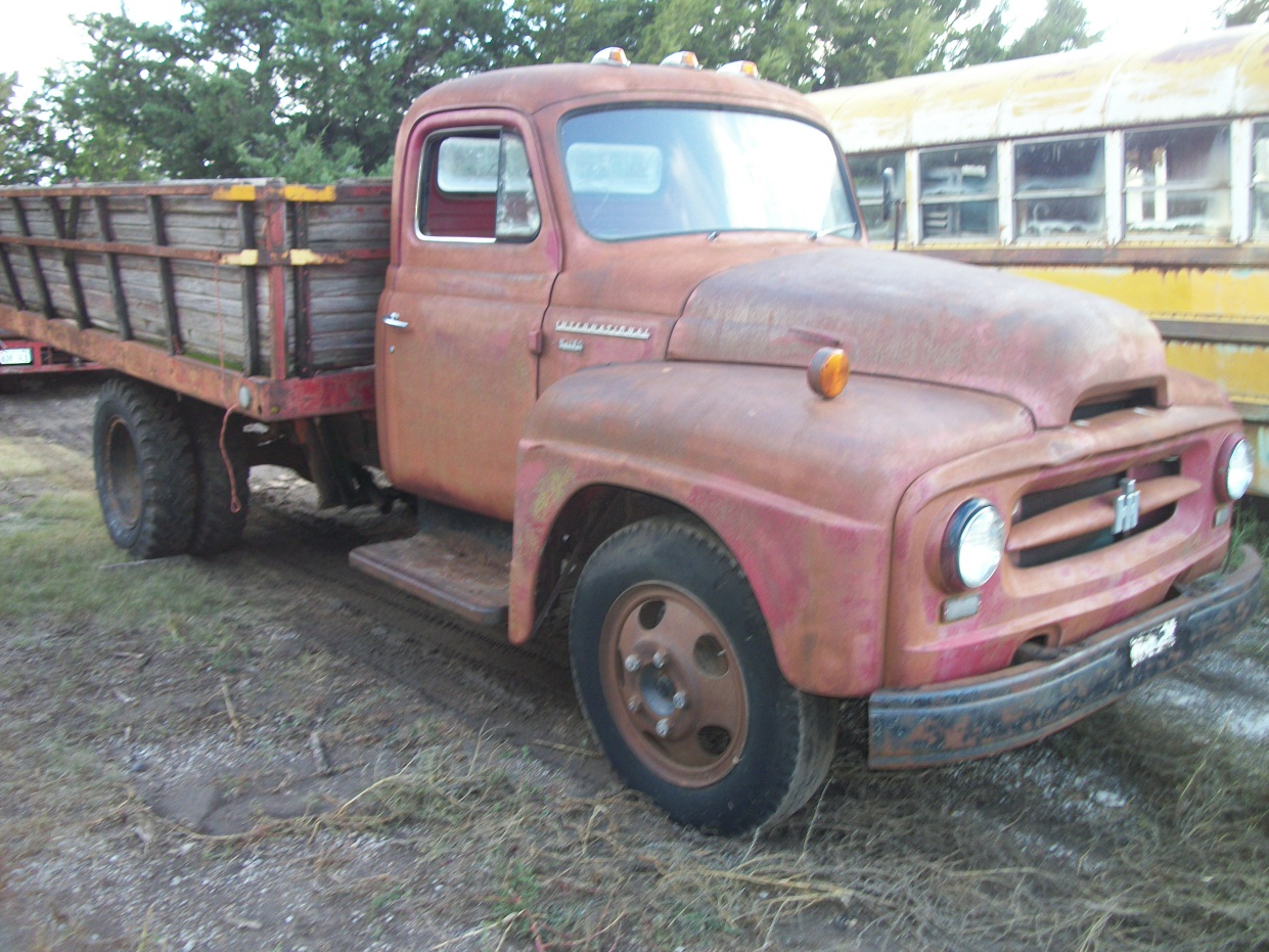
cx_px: 645
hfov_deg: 55.3
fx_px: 1210
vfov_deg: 43.0
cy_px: 480
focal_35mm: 33
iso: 80
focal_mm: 5.7
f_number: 2.9
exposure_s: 1/60
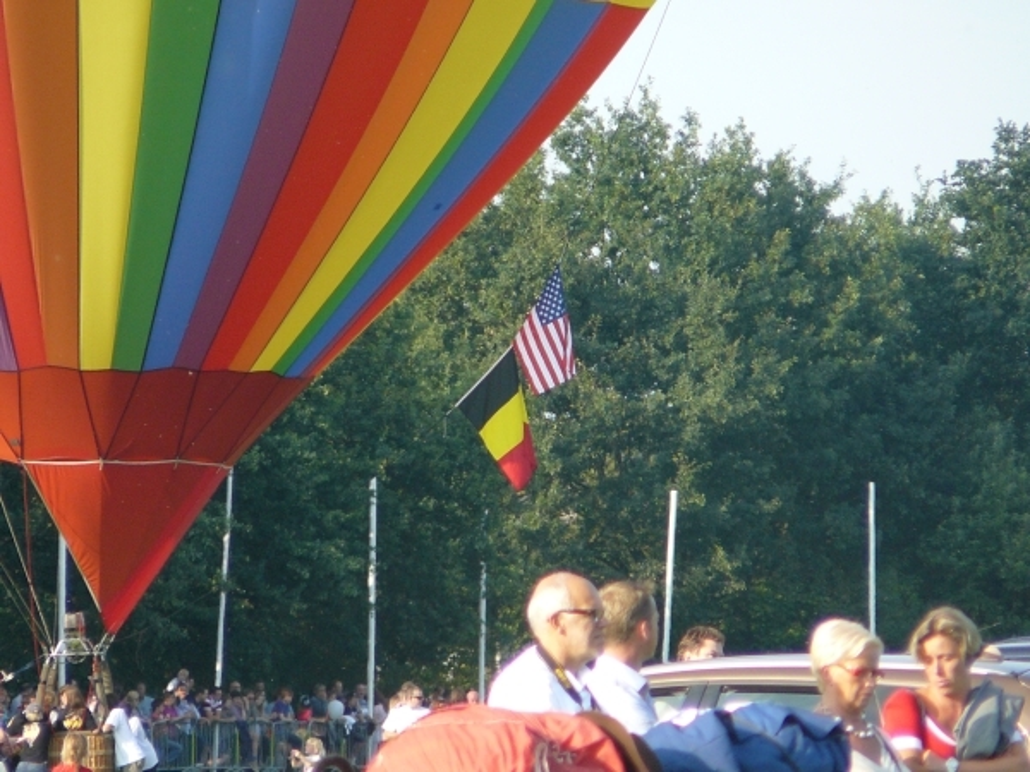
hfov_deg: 3.8
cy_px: 386
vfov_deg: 2.9
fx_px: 15413
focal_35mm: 518
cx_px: 515
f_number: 3.3
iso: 160
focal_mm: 72
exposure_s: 1/500
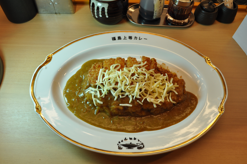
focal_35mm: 30
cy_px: 83
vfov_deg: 43.5
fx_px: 206
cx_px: 122
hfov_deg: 62.0
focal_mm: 18
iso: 280
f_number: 5.6
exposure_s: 1/125
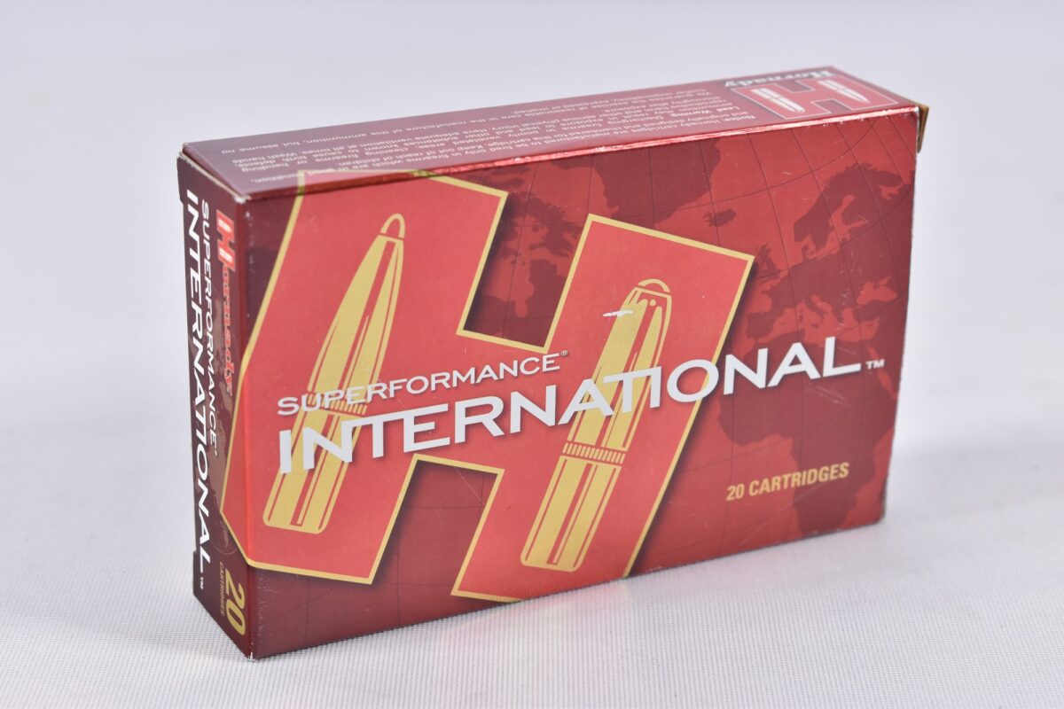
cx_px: 532
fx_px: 2438
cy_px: 354
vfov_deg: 16.6
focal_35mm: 82
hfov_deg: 24.6
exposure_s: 1/50
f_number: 5.6
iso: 640
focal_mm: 55
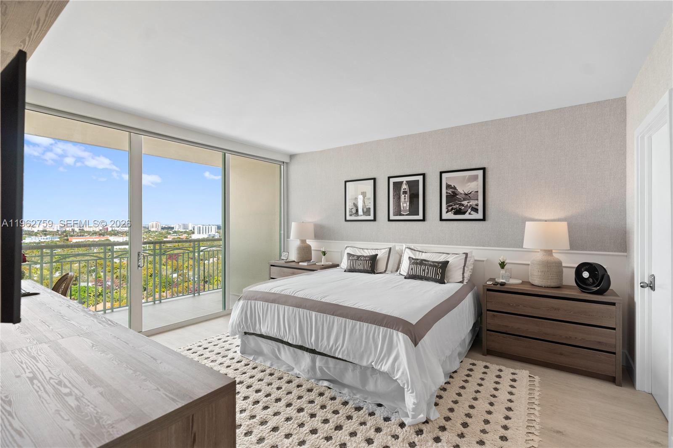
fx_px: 299
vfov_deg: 73.7
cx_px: 336
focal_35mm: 16
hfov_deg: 96.7
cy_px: 224
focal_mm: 16
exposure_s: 1/25
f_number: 4.5
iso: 125
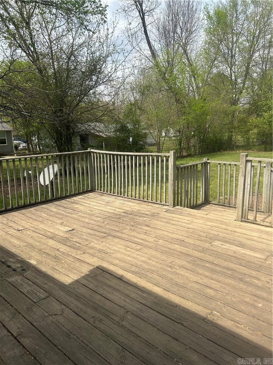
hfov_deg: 53.1
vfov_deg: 67.3
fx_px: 273
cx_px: 136
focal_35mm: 26
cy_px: 182
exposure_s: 1/2915
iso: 50
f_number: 1.5
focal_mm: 5.7
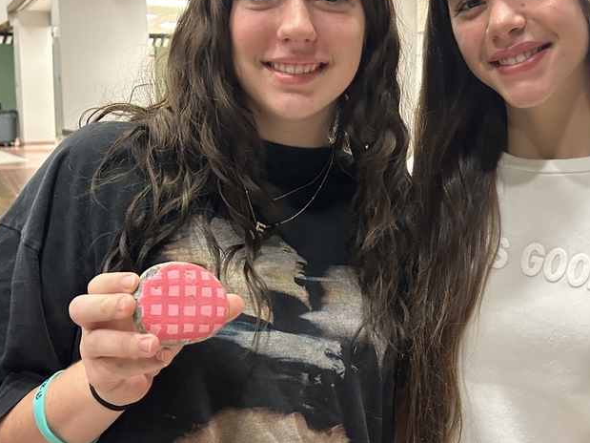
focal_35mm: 43
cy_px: 169
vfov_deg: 33.4
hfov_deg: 43.8
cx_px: 329
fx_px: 733
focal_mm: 5.7
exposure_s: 1/60
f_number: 1.5
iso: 400
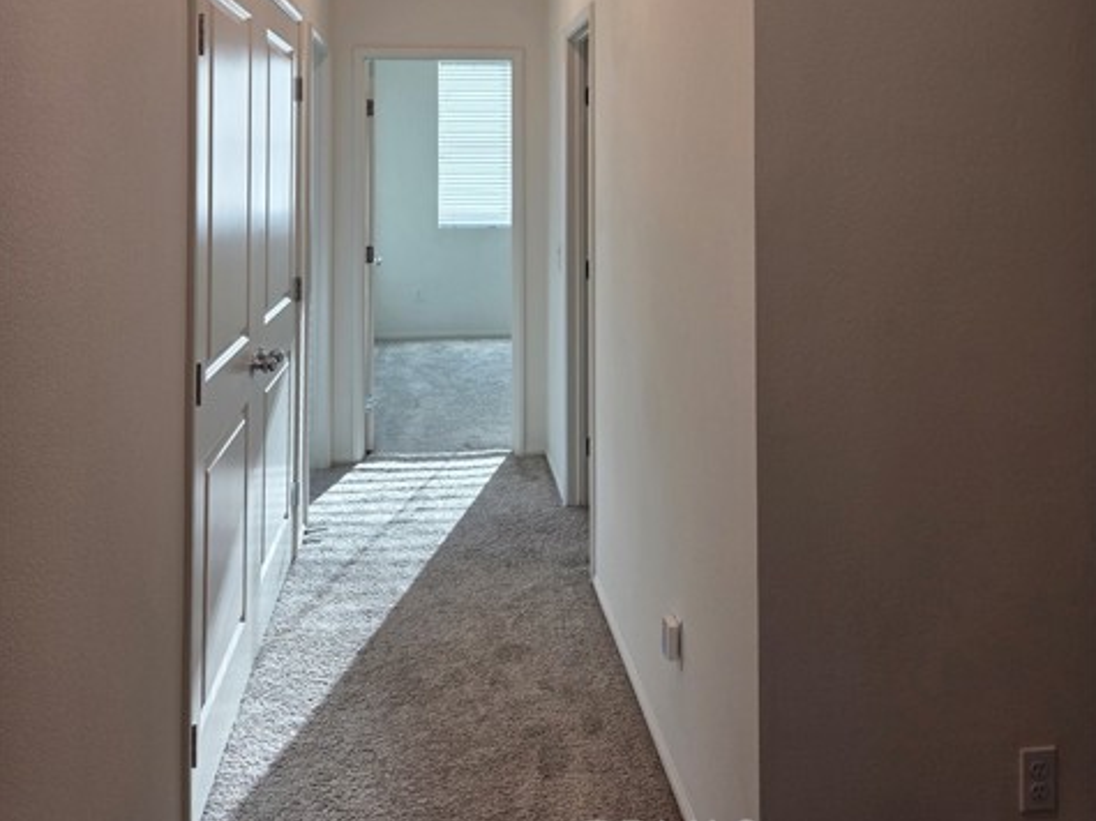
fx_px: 981
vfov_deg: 42.8
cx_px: 549
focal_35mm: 31
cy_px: 136
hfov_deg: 58.4
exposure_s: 1/120
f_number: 1.8
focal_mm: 5.4
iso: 40
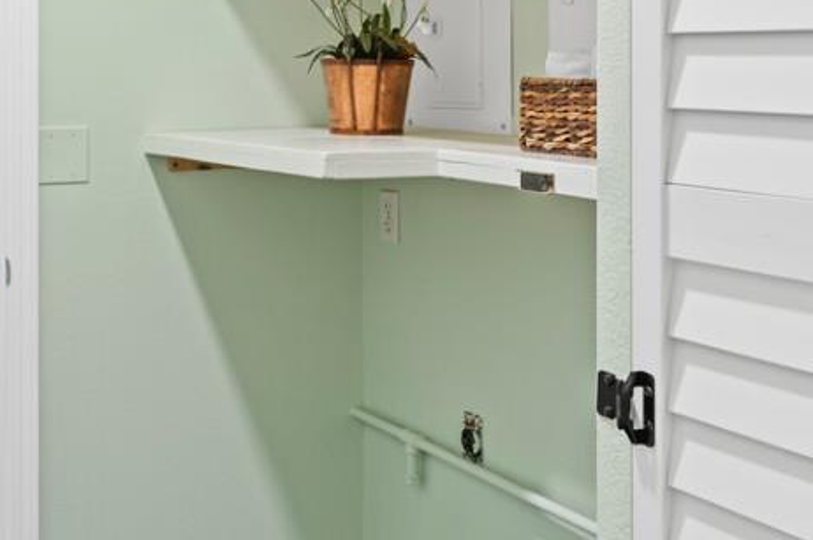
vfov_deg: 24.7
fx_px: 1217
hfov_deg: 36.1
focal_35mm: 54
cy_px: 126
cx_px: 204
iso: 320
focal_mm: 16.6
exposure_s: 1/1.25
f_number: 7.1
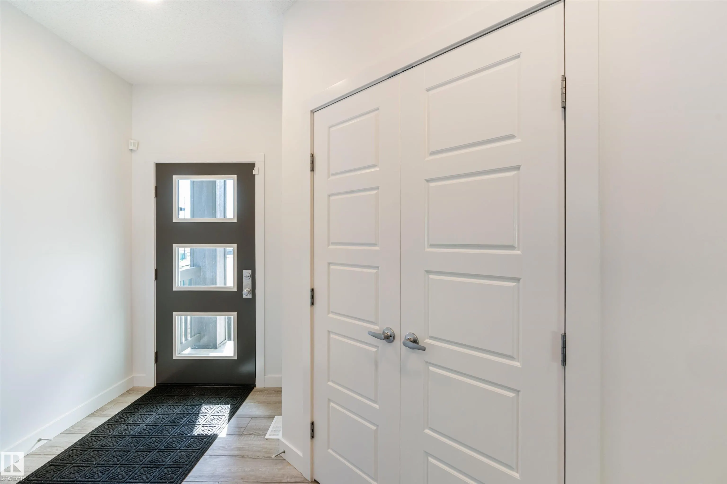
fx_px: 323
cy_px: 242
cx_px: 364
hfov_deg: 96.7
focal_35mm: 16
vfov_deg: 73.7
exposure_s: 1/40
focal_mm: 16
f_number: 8
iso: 800
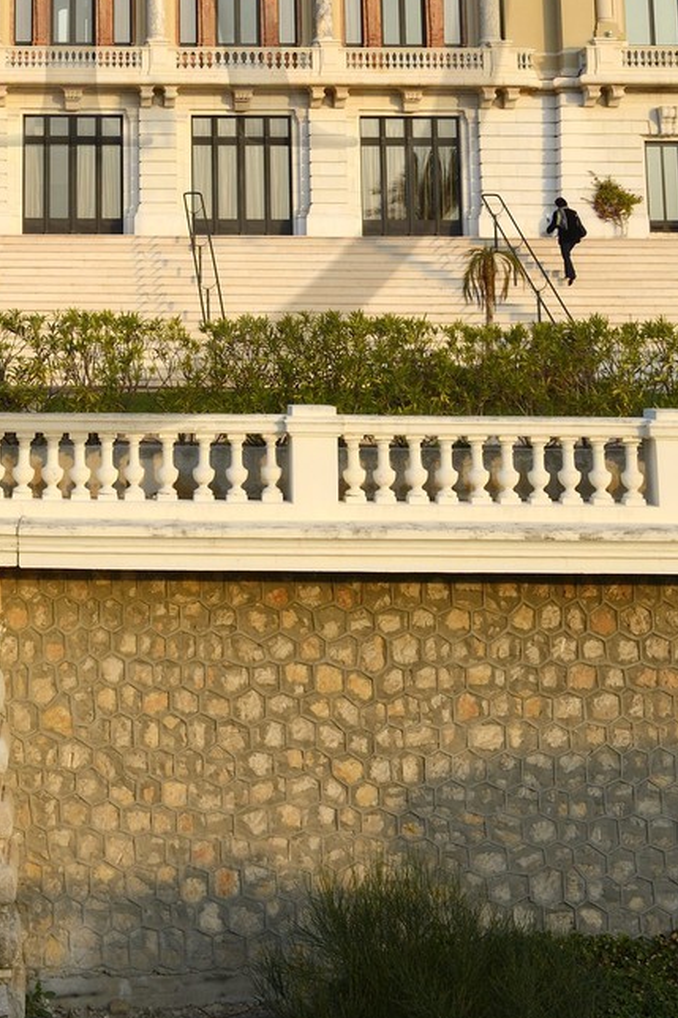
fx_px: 2035
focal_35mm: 72
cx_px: 17
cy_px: -46
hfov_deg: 18.5
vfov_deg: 26.3
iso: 200
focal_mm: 29
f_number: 9
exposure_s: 1/200
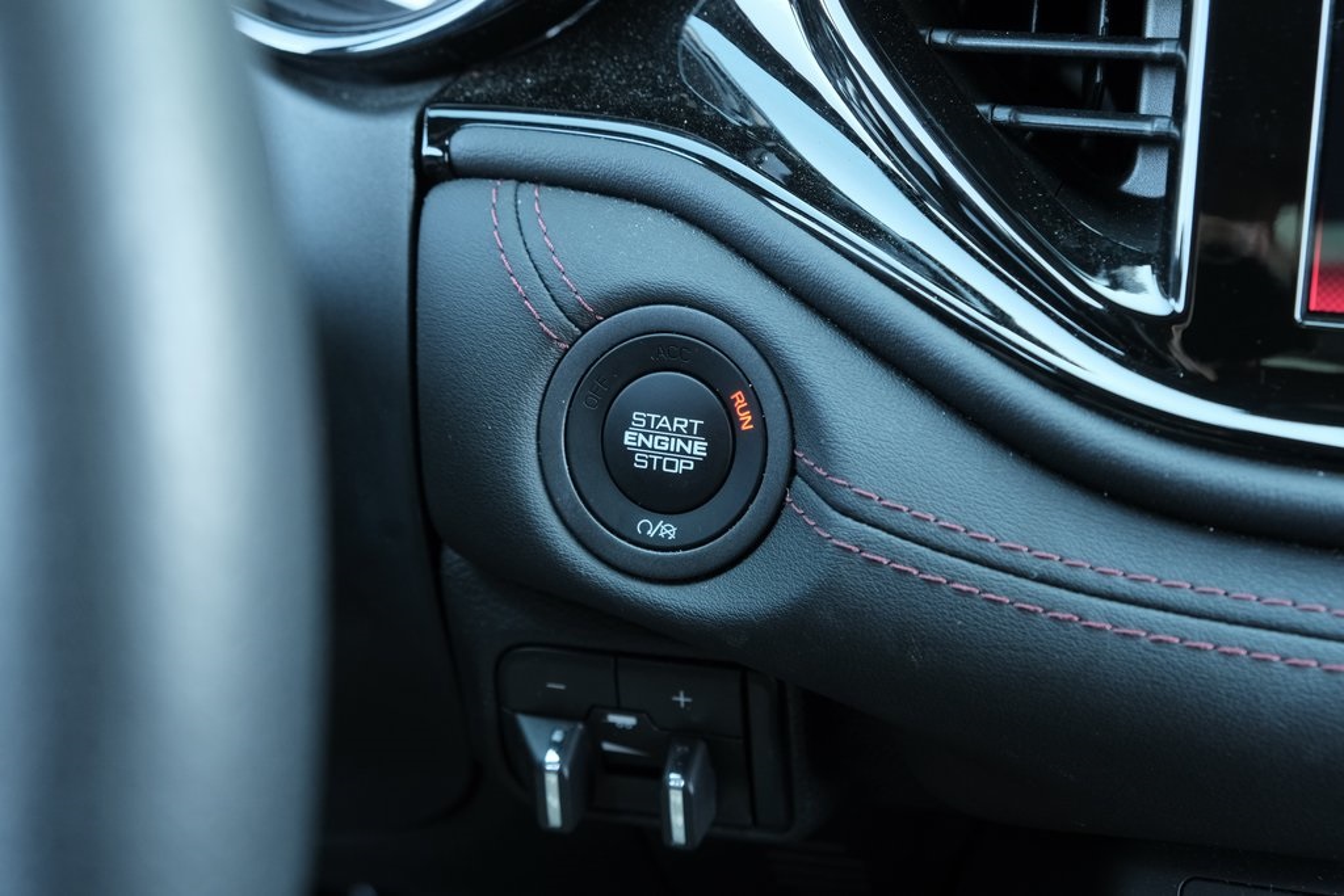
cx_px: 672
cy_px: 448
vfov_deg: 26.5
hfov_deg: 38.9
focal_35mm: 51
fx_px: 1904
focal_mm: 34.3
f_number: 5
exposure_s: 1/40
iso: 1600
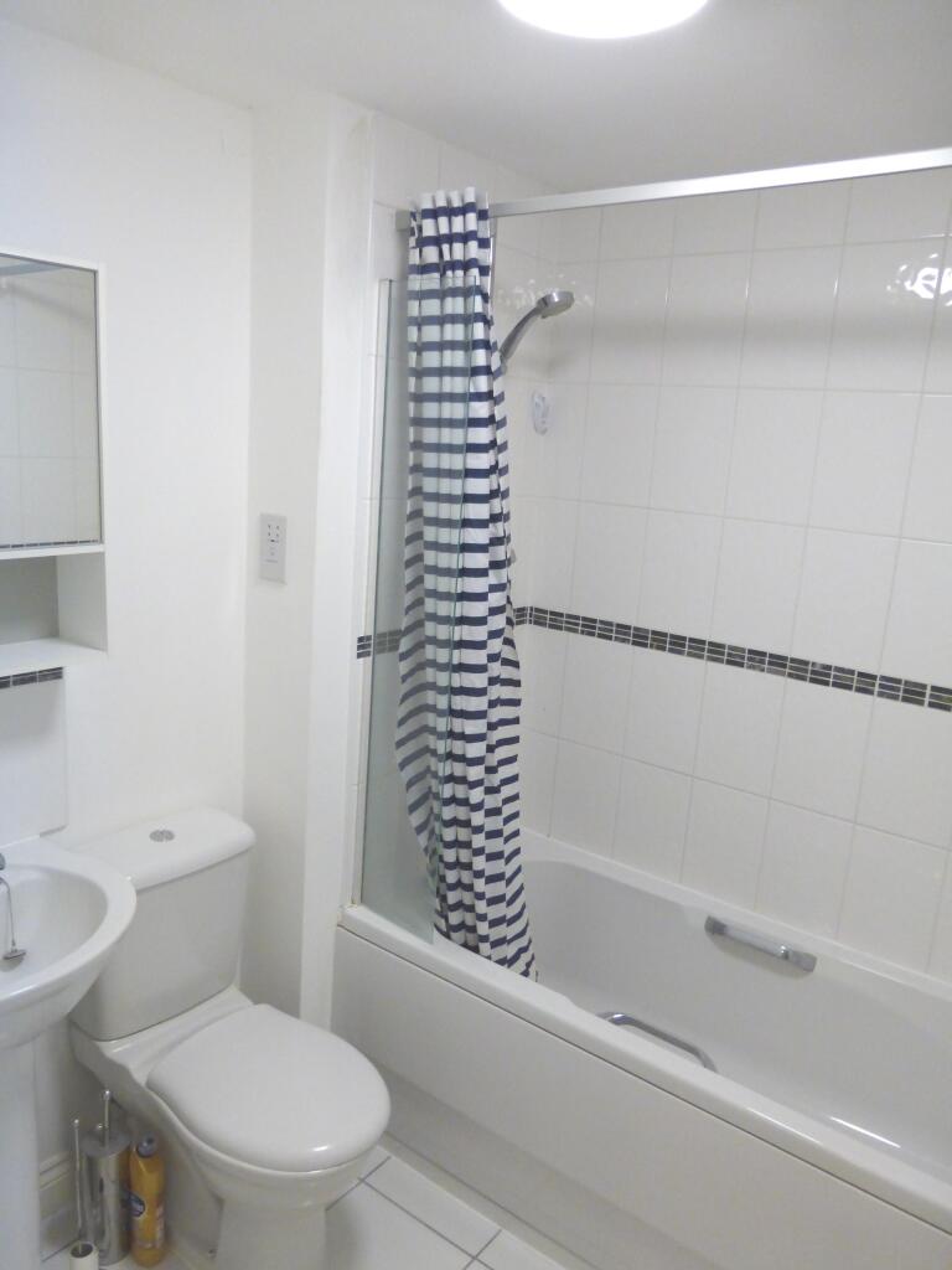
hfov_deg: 54.9
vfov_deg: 69.4
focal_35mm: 25
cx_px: 476
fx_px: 917
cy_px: 635
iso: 400
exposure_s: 1/40
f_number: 3.3
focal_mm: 4.3
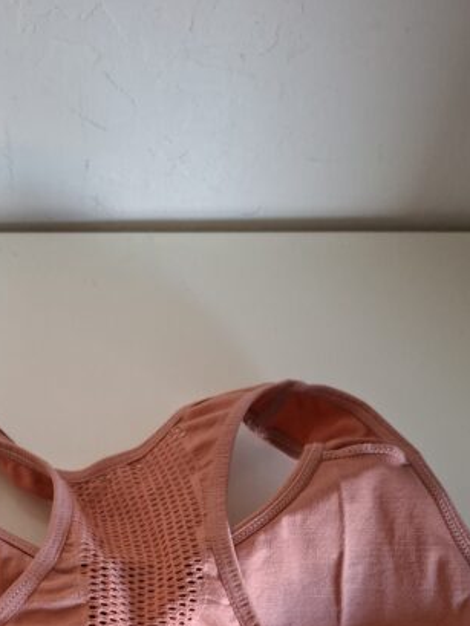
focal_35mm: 45
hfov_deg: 31.7
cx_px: 124
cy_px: 609
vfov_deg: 38.0
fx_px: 814
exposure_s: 1/30
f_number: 1.8
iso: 250
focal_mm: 5.54
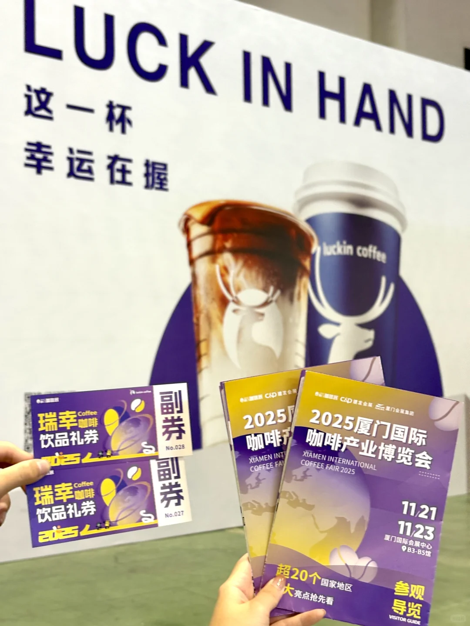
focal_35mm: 52
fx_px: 941
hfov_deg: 28.0
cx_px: 235
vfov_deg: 36.8
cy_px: 313
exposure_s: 1/50
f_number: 1.6
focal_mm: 5.96
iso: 100
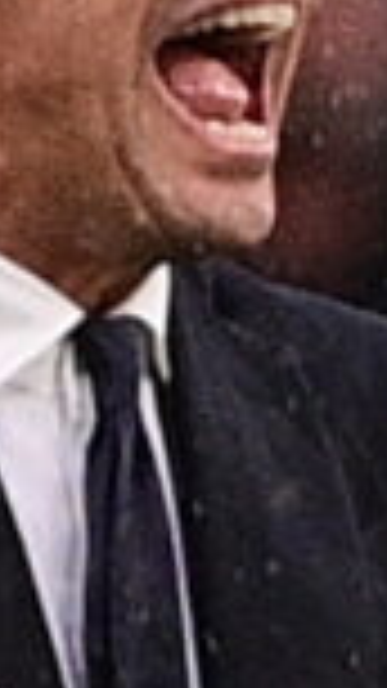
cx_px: -72
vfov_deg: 0.8
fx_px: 49959
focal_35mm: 2737
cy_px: 805
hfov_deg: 0.4
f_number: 4
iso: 2500
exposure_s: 1/1250
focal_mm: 400
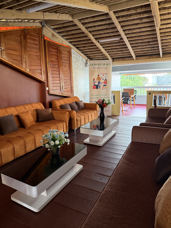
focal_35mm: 24
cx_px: 86
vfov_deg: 71.6
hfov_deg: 56.8
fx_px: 158
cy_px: 114
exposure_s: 1/60
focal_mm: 6.76
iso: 400
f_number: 1.78
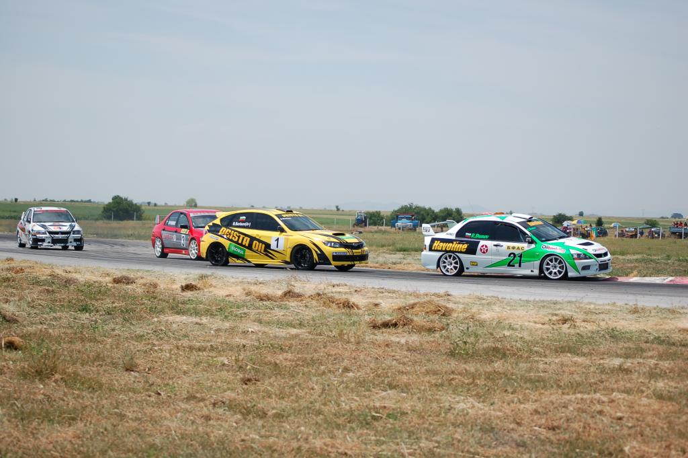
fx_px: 1575
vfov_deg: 16.5
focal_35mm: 82
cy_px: 229
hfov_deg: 24.6
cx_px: 344
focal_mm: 55
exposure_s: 1/1250
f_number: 5
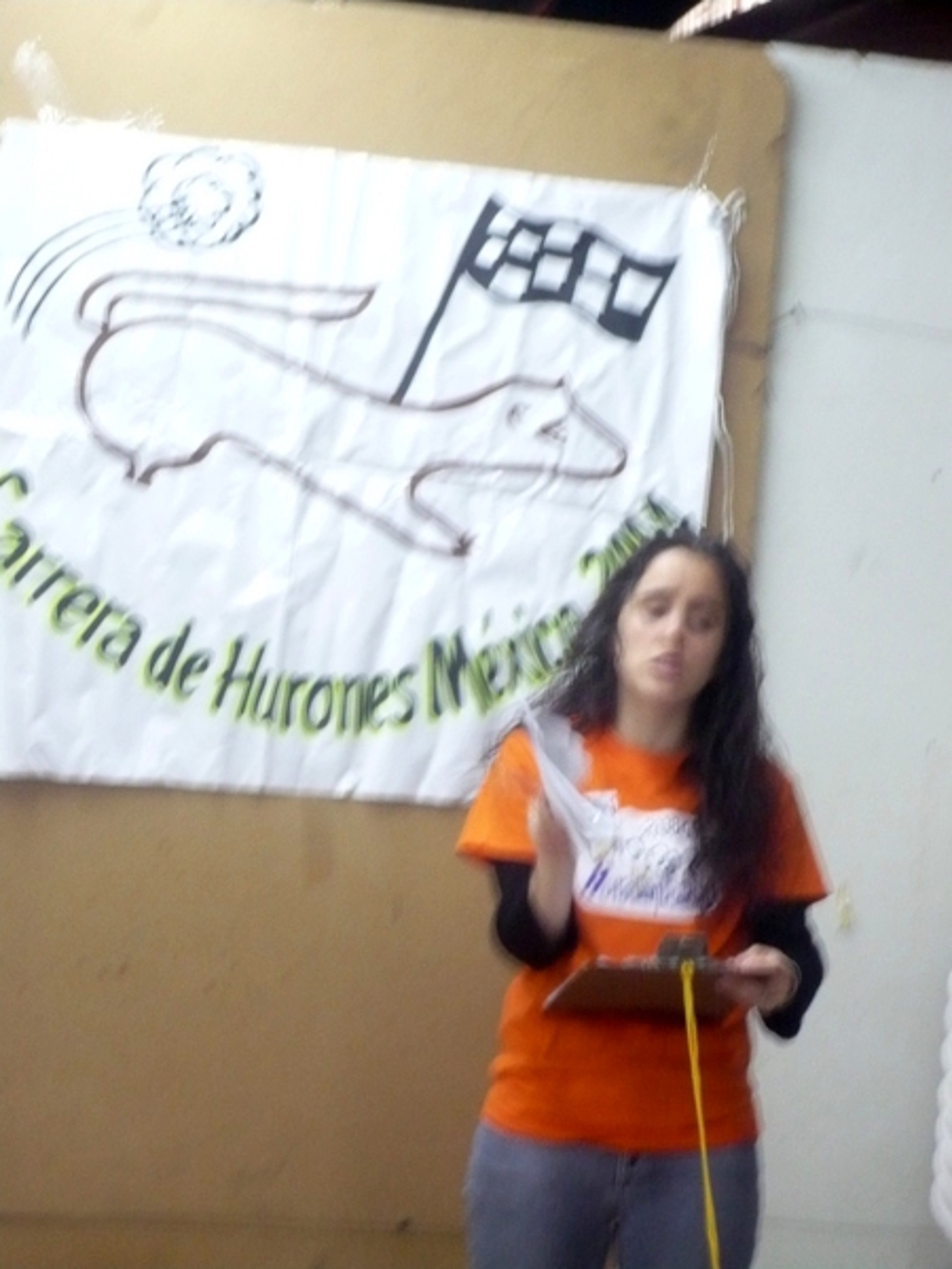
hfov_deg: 14.1
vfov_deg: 18.7
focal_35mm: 105
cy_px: 634
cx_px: 476
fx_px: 3850
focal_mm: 17.4
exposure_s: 1/8
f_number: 5
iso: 400
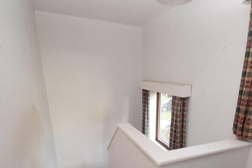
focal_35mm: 23
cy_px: 128
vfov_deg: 52.4
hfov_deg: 74.8
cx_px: 157
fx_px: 161
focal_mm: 10
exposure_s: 1/125
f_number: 8
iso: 1600
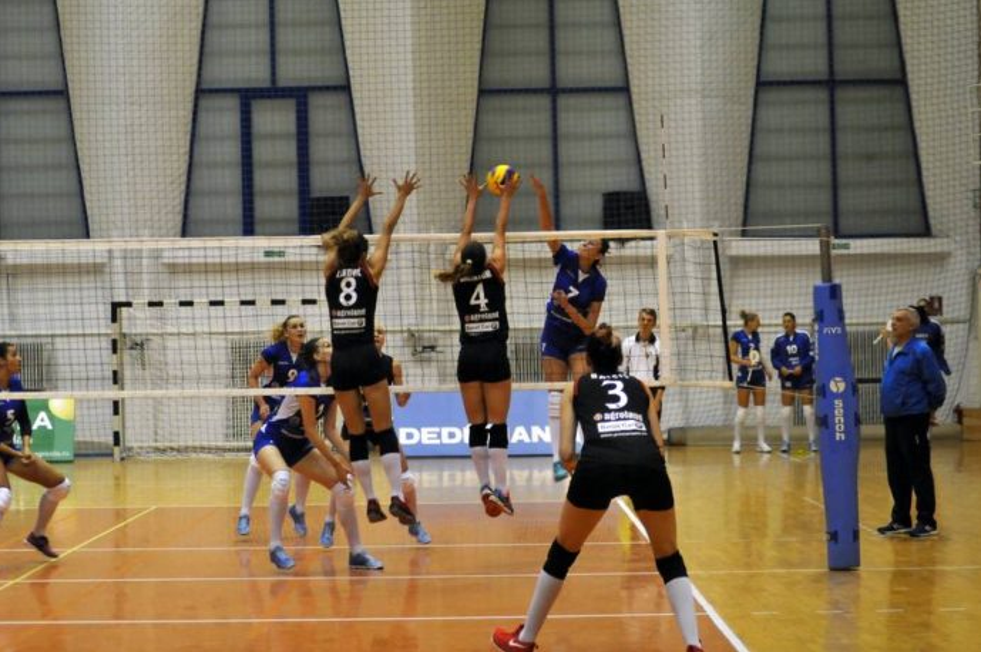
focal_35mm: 106
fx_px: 2886
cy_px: 325
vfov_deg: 12.9
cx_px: 494
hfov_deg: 19.3
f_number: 4
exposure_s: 1/250
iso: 1600
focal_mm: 70
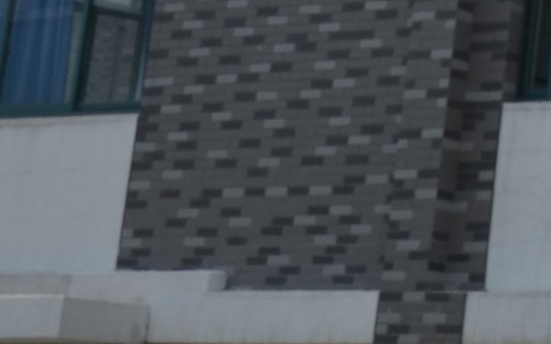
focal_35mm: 225
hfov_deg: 8.7
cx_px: 1220
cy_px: -749
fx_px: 3378
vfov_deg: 5.4
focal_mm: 22
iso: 100
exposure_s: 1/320
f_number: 9
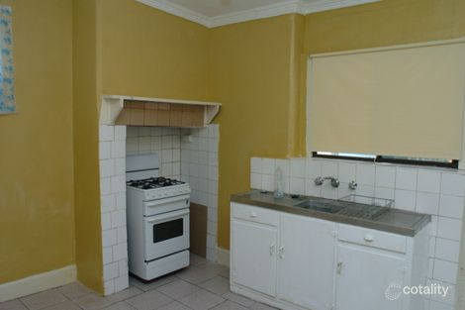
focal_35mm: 27
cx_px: 232
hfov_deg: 67.4
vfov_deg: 47.9
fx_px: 349
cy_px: 155
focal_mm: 18
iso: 250
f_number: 6.3
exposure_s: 1/60
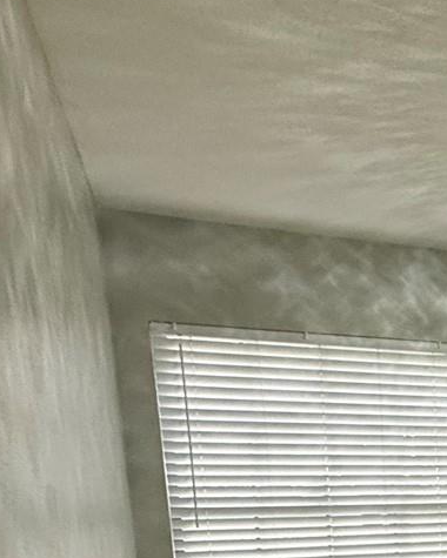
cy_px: 631
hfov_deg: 27.6
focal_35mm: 46
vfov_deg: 34.2
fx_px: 761
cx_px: 573
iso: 500
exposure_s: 1/60
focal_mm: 2.22
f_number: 2.2
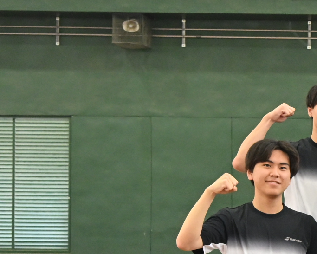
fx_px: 2027
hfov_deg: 8.5
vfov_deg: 7.1
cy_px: 266
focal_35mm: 216
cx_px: 648
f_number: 10
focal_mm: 52
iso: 3200
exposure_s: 1/60
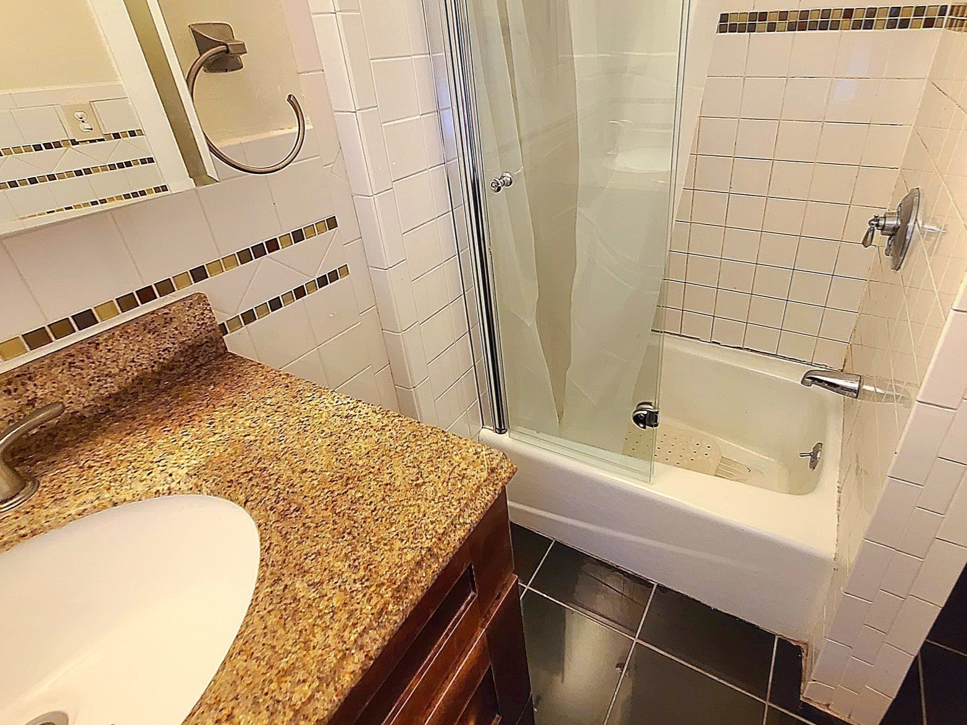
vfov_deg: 74.3
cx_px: 568
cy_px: 309
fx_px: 475
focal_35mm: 17
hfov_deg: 90.1
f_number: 2.2
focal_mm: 2.2
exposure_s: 1/60.2
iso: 400
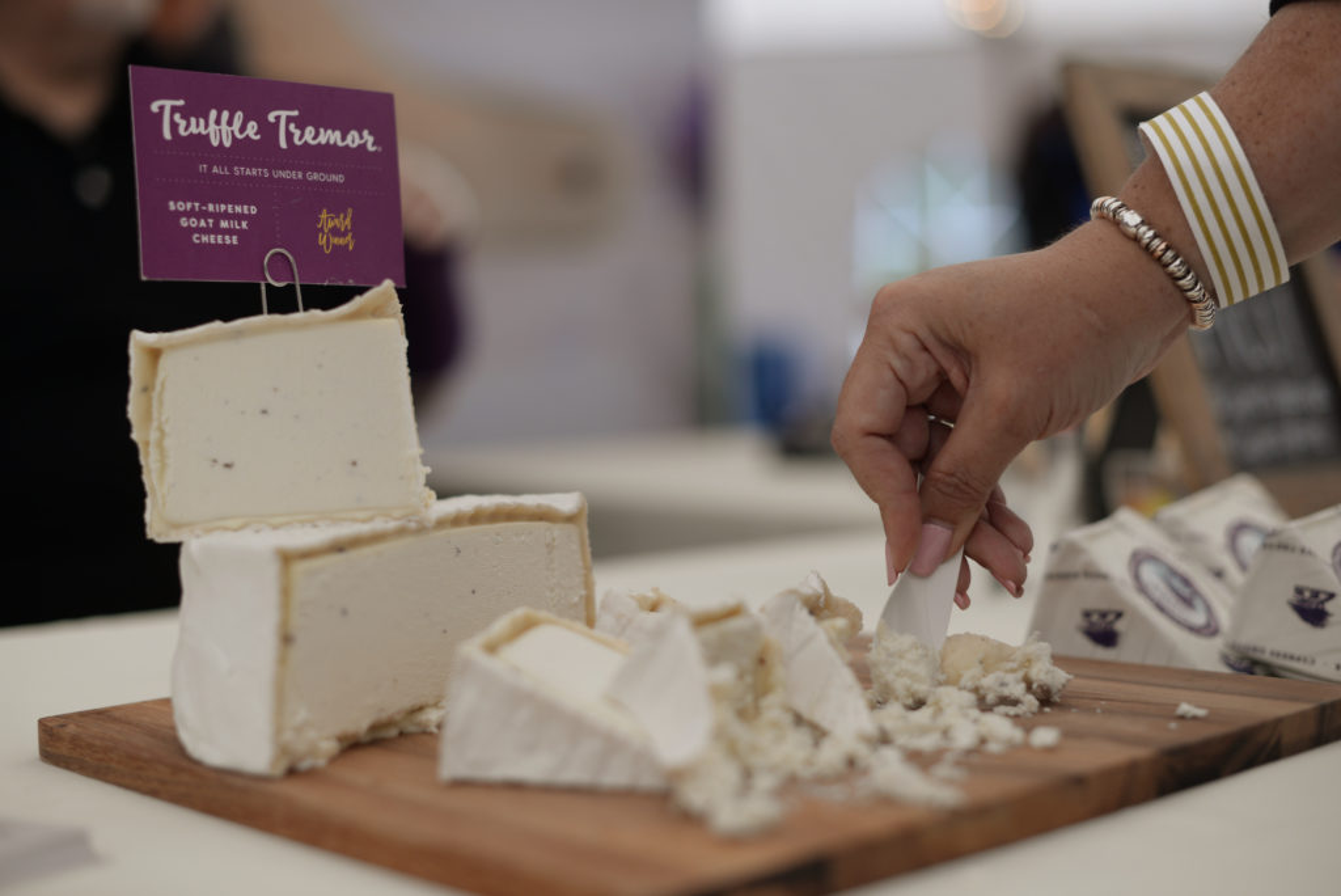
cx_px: 670
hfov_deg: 39.6
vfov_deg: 27.0
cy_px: 448
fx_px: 1863
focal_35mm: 50
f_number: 2.2
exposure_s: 1/1250
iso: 400
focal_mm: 50
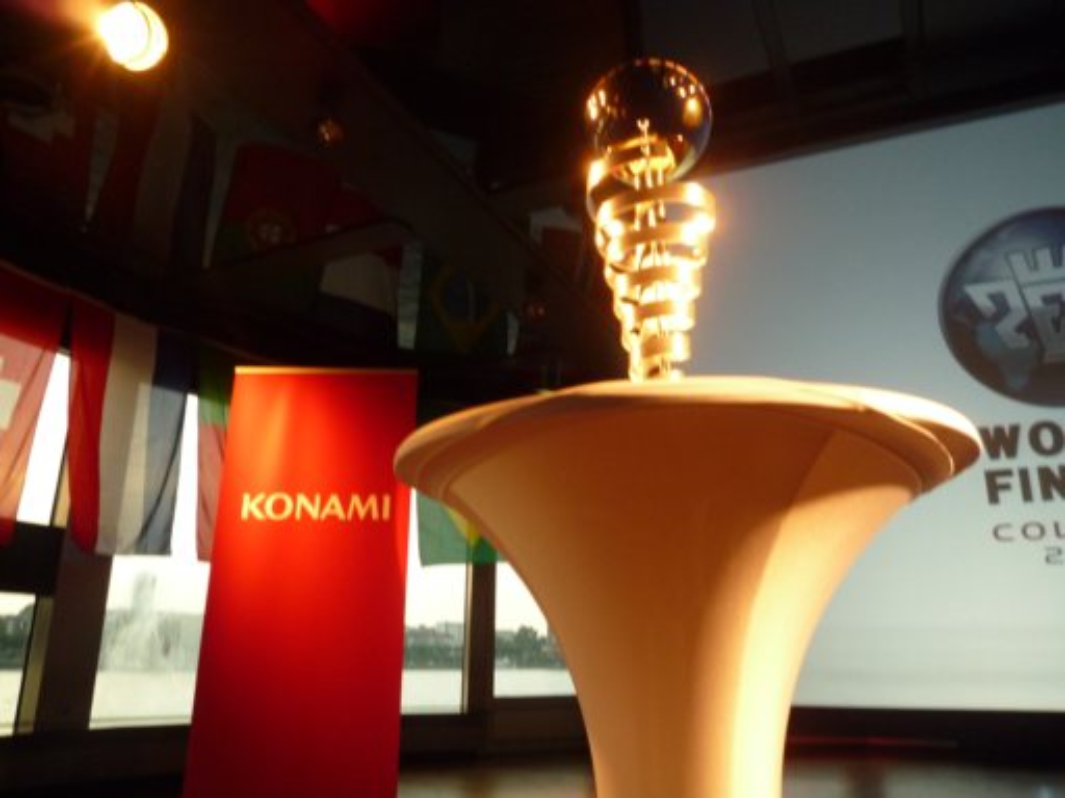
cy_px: 399
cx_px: 532
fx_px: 831
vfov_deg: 51.4
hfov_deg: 65.3
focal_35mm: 27
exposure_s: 1/30
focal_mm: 4.7
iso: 250
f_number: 2.9
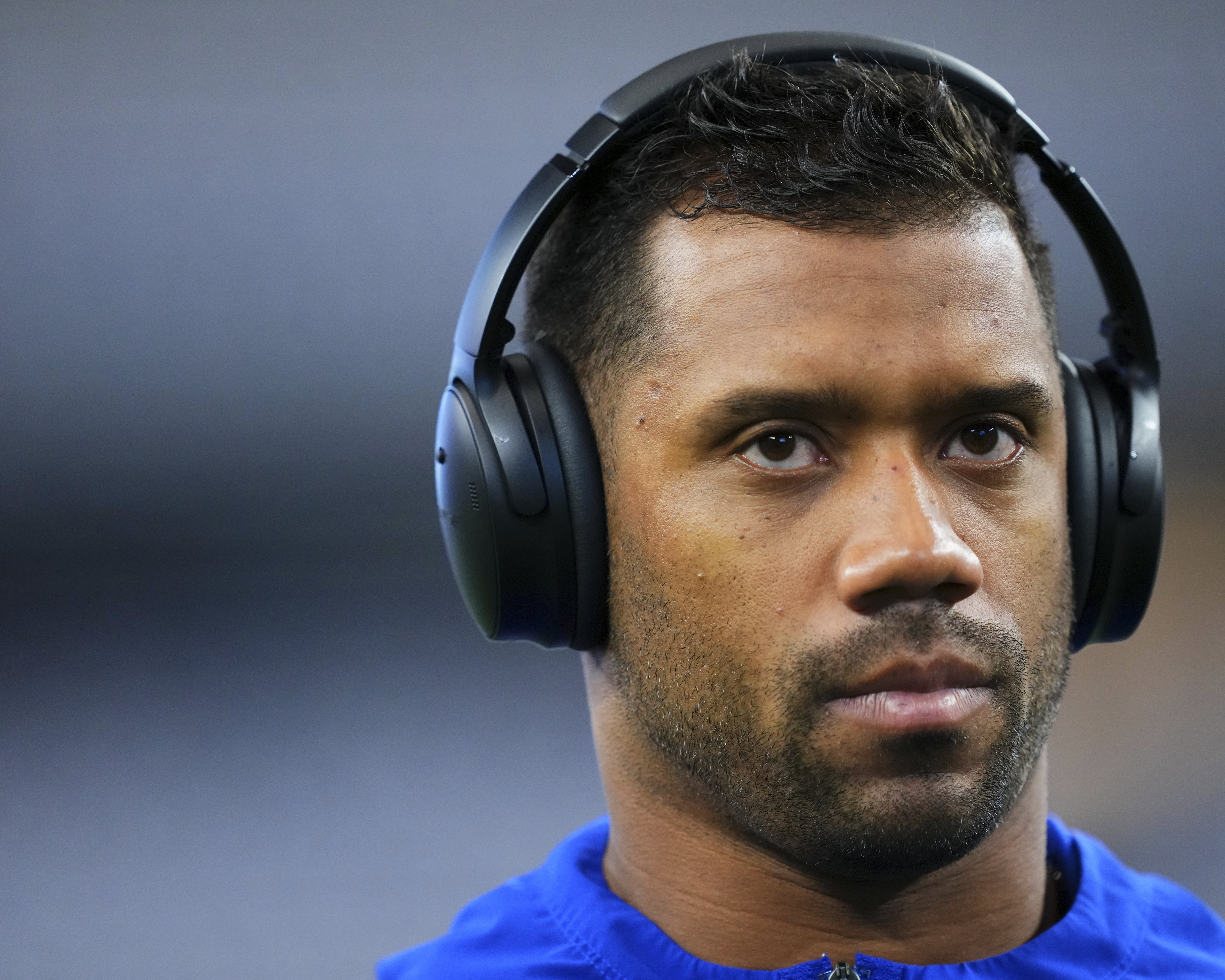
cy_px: 490
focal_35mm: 451
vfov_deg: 3.4
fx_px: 16350
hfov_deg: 4.3
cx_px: 640
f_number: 2.8
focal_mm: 400
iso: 3200
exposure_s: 1/1600
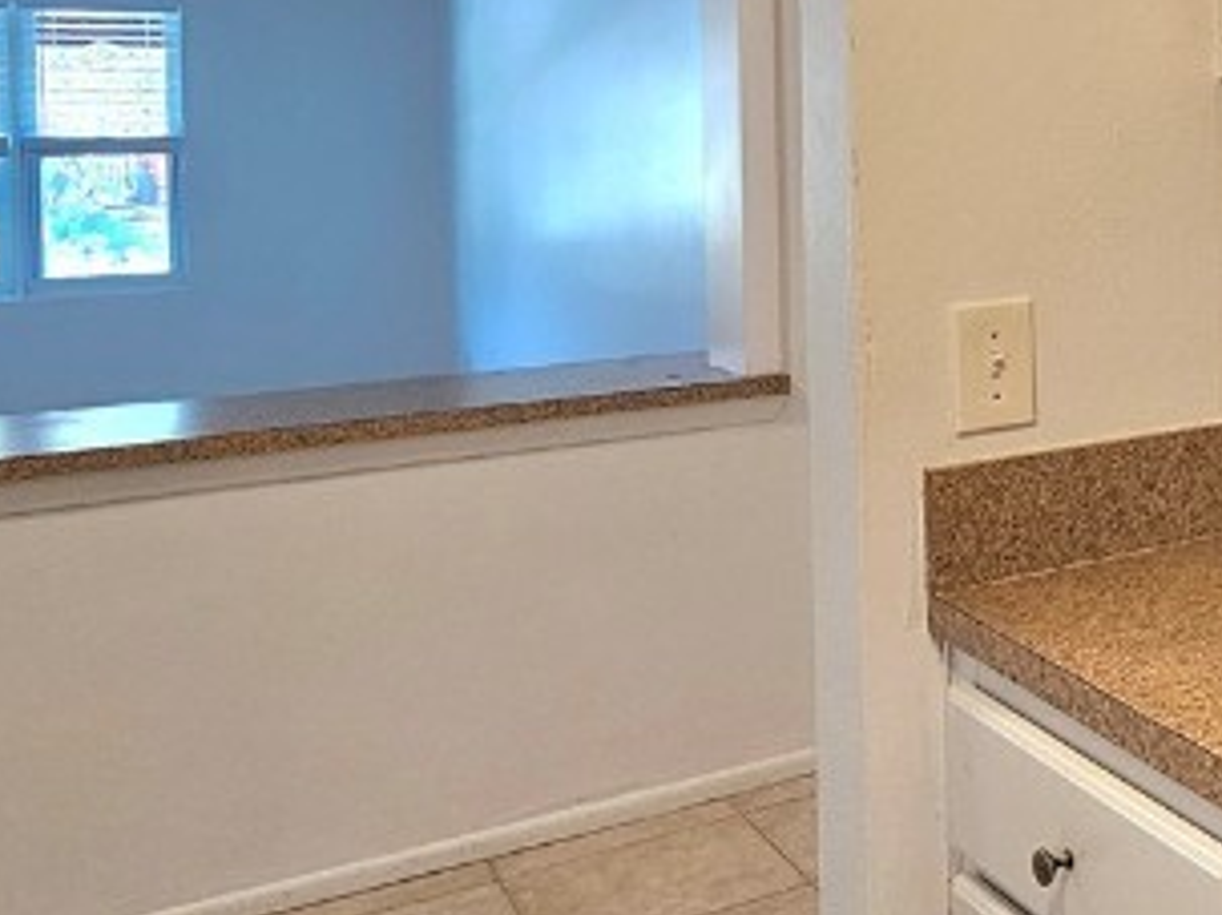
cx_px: 1581
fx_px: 1553
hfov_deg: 32.5
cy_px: 149
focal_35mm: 44
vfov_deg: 31.8
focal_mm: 2.2
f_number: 2.2
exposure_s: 1/60.2
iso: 125
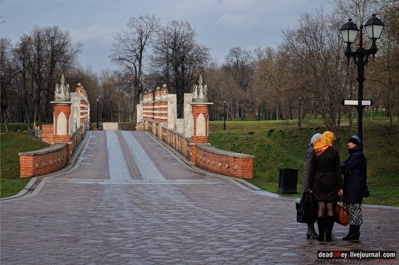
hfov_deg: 27.0
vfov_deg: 18.1
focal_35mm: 75
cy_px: 132
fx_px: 830
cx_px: 200
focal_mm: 50
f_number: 6.3
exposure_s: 1/320
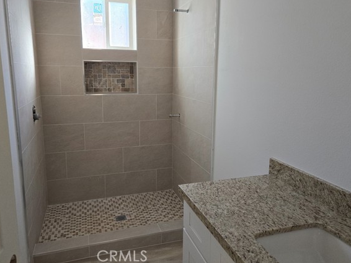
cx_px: 170
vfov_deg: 53.0
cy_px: 116
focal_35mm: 26
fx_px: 264
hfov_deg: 67.3
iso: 160
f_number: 1.8
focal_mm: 5.4
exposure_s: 1/180
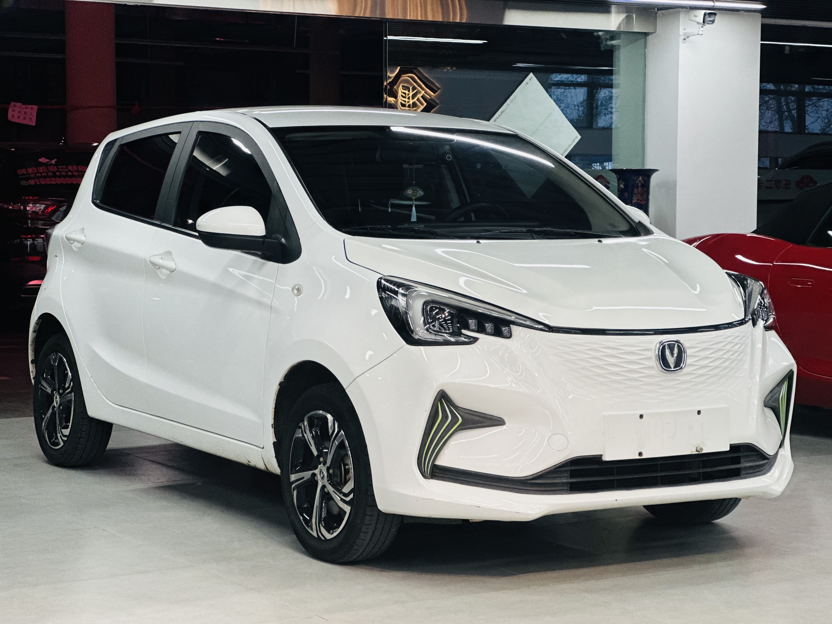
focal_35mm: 77
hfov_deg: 25.3
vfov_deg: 19.1
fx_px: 1851
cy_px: 312
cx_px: 416
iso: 250
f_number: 2.8
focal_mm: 9
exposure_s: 1/97
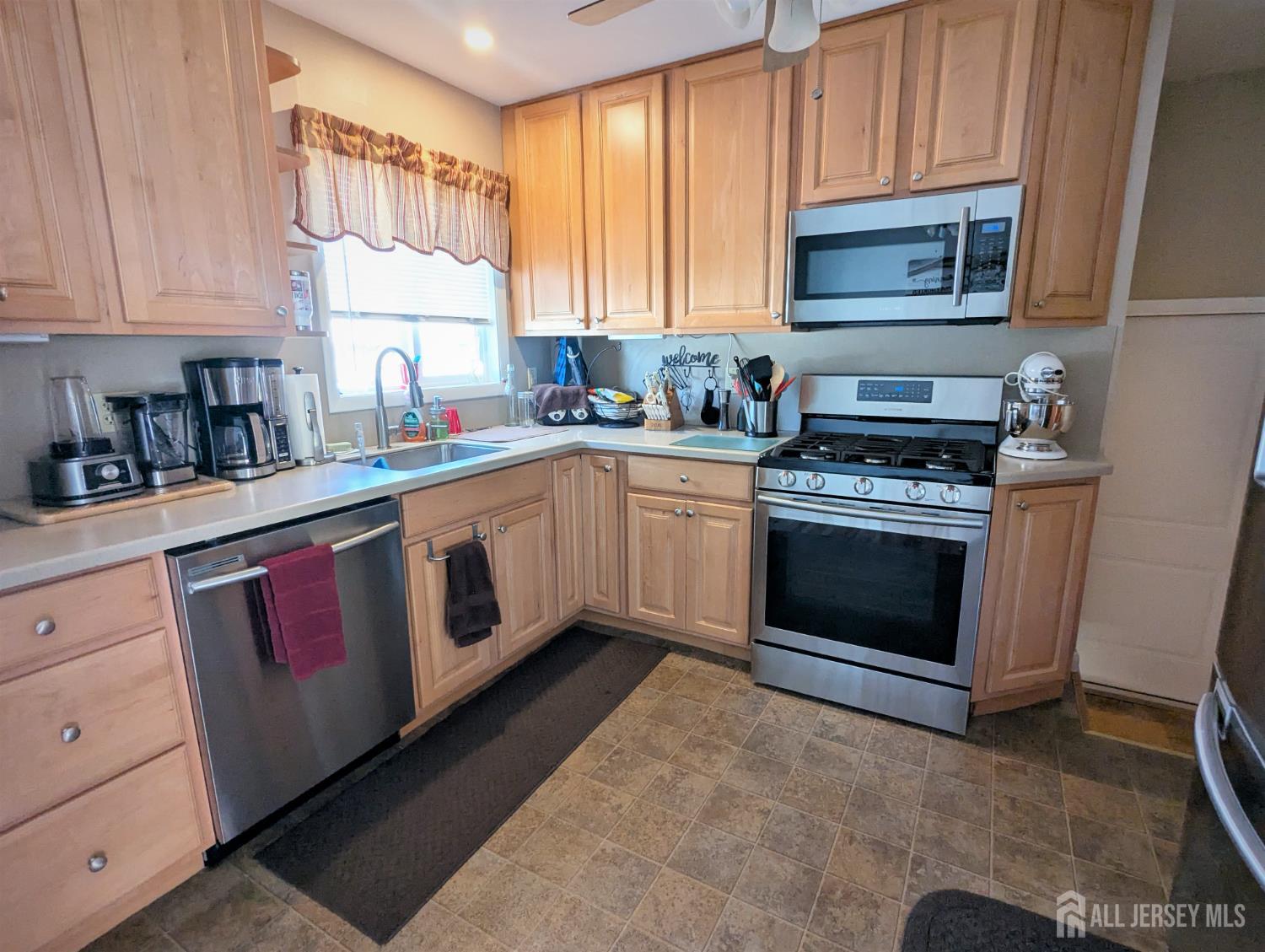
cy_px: 476
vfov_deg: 78.2
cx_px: 632
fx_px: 585
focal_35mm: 16
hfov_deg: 94.4
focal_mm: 2.35
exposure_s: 1/84
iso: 215
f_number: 2.2
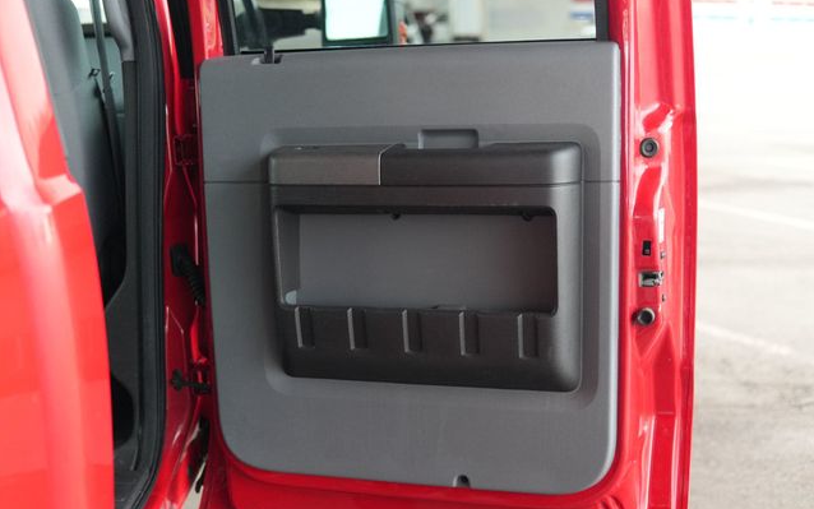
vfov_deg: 28.0
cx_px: 407
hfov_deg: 43.5
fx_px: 1021
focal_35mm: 46
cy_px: 263
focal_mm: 30
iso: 2000
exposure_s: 1/160
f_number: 2
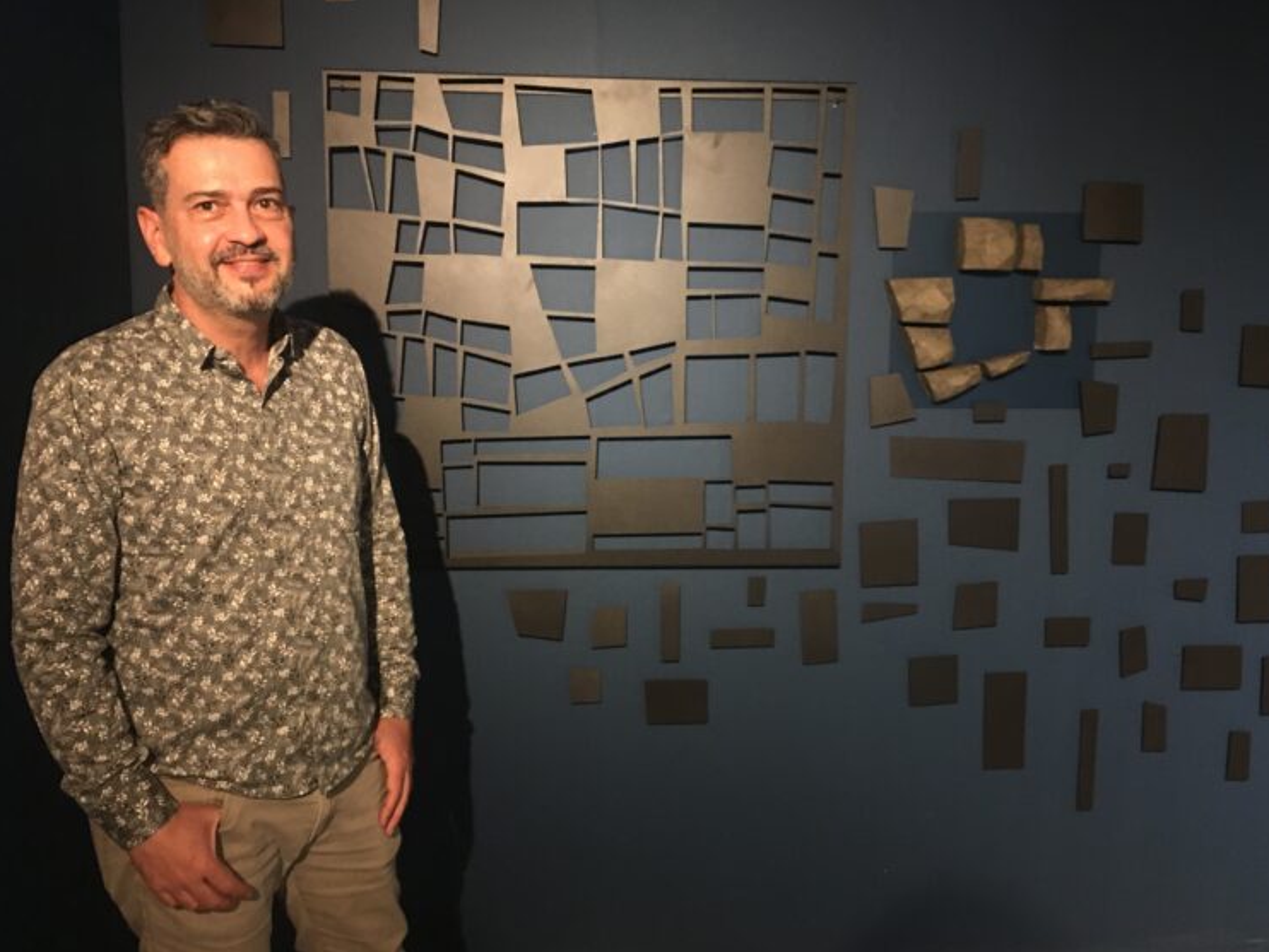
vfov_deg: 46.8
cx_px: 652
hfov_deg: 59.9
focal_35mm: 30
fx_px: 1100
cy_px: 463
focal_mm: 4.15
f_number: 2.2
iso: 100
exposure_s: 1/10
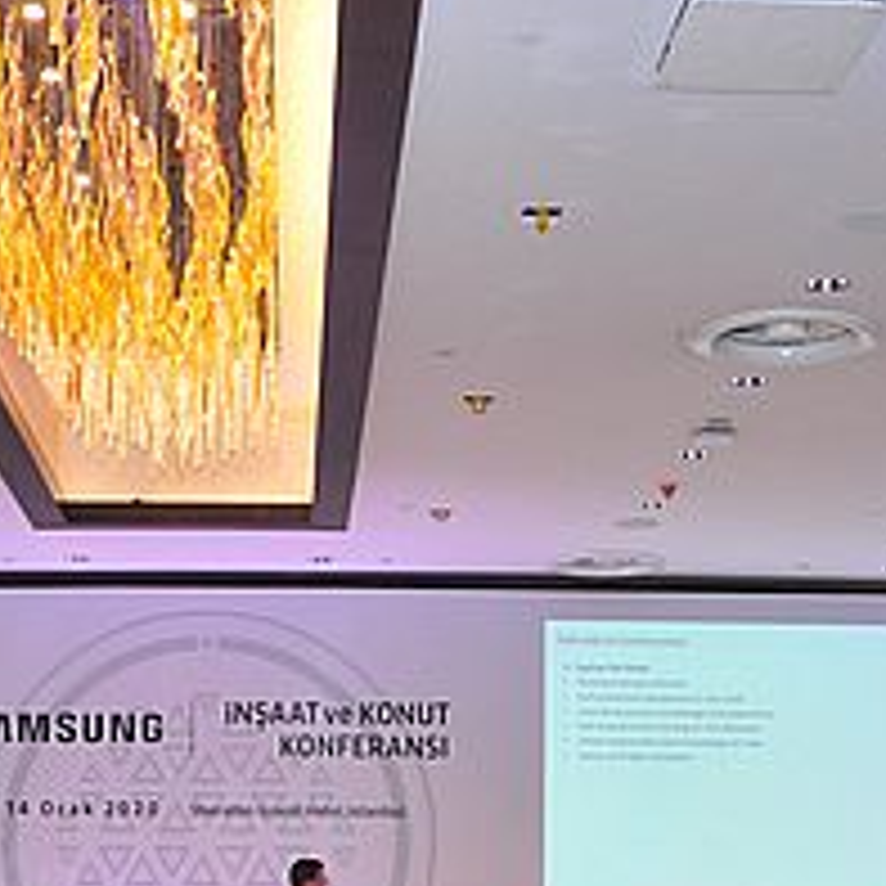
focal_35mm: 70
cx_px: 324
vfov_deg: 23.8
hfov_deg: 24.6
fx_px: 2027
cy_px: 846
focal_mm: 18
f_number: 4
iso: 1000
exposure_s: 1/80
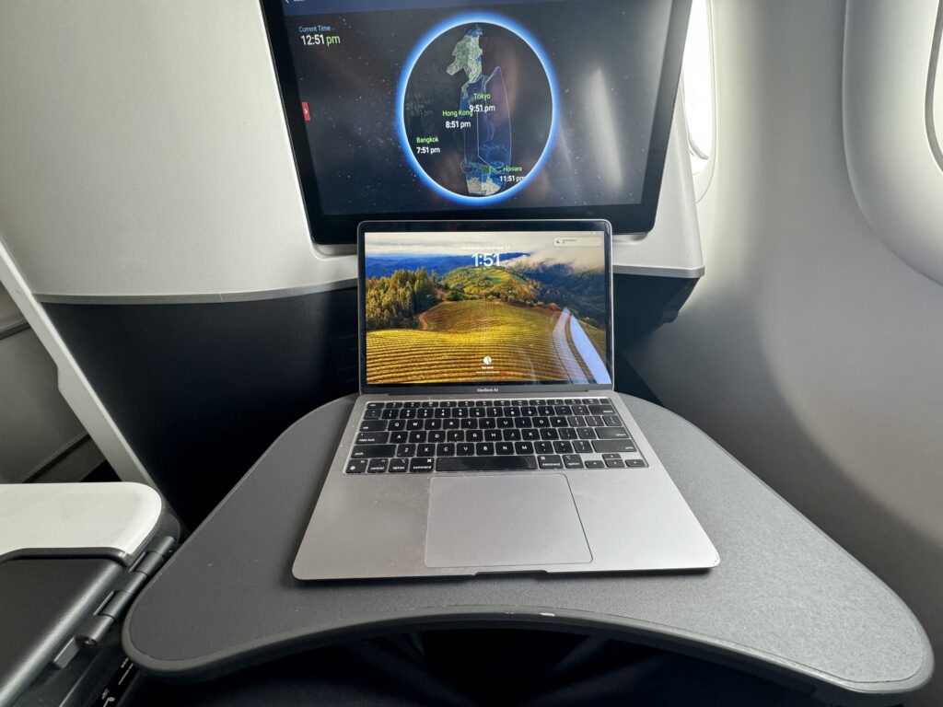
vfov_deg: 85.7
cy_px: 354
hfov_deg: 102.1
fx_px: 381
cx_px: 472
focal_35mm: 14
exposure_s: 1/91
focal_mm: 2.22
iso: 320
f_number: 2.2
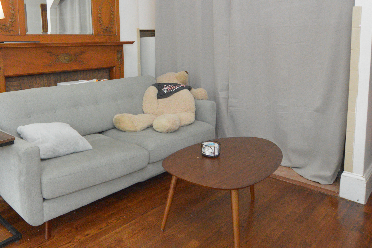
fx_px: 268
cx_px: 115
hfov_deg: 66.9
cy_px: 85
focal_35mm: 26
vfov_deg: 48.7
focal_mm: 12
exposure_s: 1/60
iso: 3200
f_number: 9
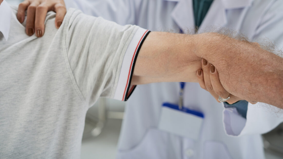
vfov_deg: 18.5
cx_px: 138
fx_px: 488
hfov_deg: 32.3
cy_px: 70
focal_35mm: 65
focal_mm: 60
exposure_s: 1/250
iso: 200
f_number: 4.8
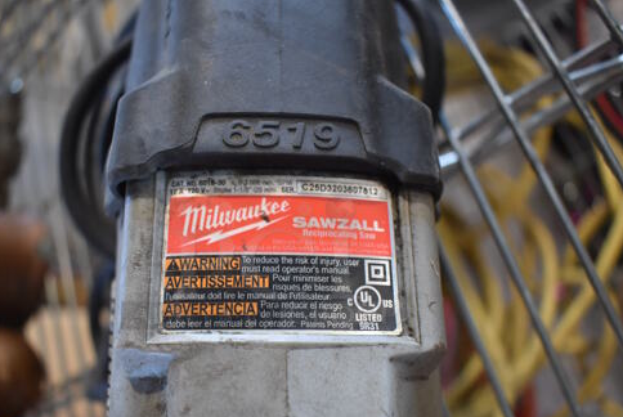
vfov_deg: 38.7
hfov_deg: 55.5
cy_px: 261
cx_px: 265
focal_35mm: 34
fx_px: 589
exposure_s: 1/60
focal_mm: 18
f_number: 4
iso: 1400
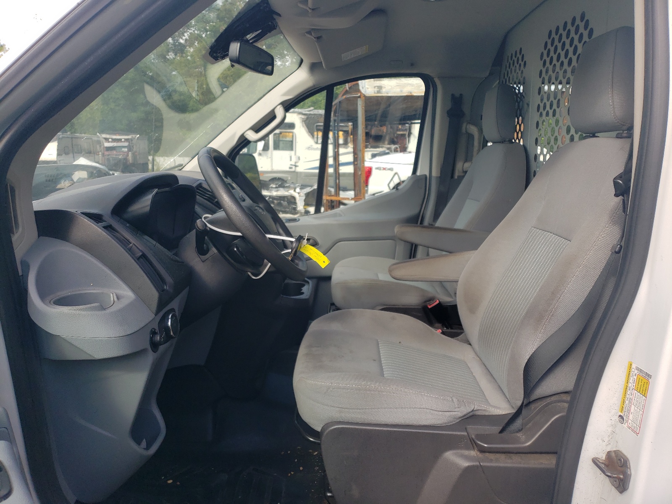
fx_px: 505
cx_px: 336
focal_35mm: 26
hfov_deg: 67.3
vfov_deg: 53.1
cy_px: 252
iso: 50
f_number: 1.5
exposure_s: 1/909
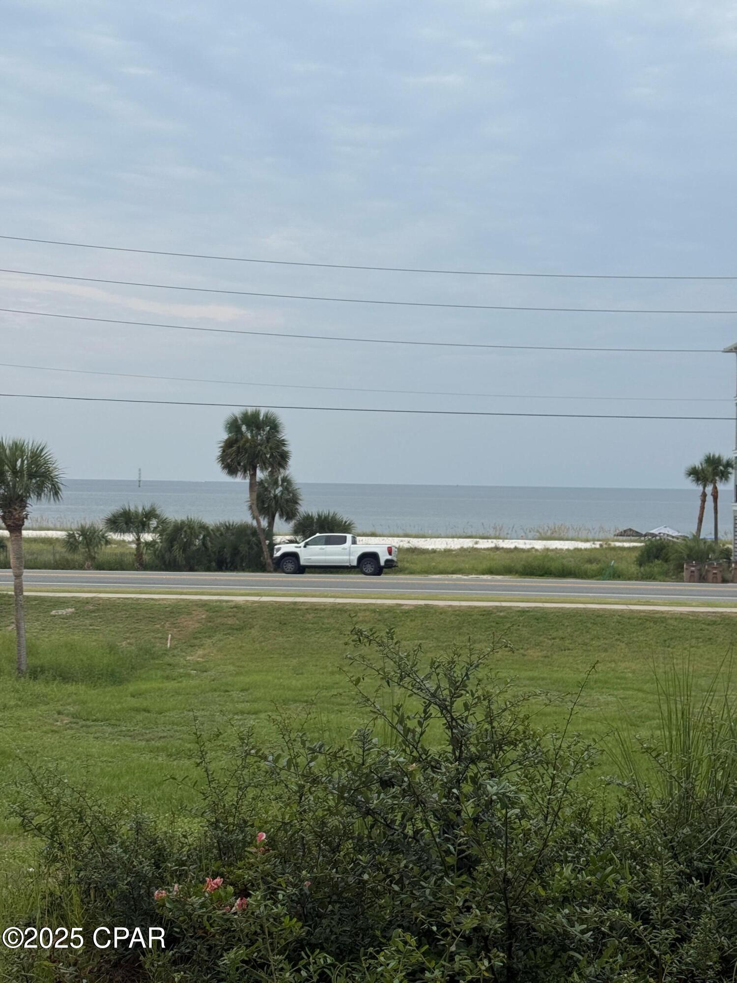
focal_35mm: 48
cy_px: 492
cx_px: 368
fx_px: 1363
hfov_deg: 30.3
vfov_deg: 39.7
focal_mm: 6.76
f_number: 1.78
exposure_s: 1/7143
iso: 64
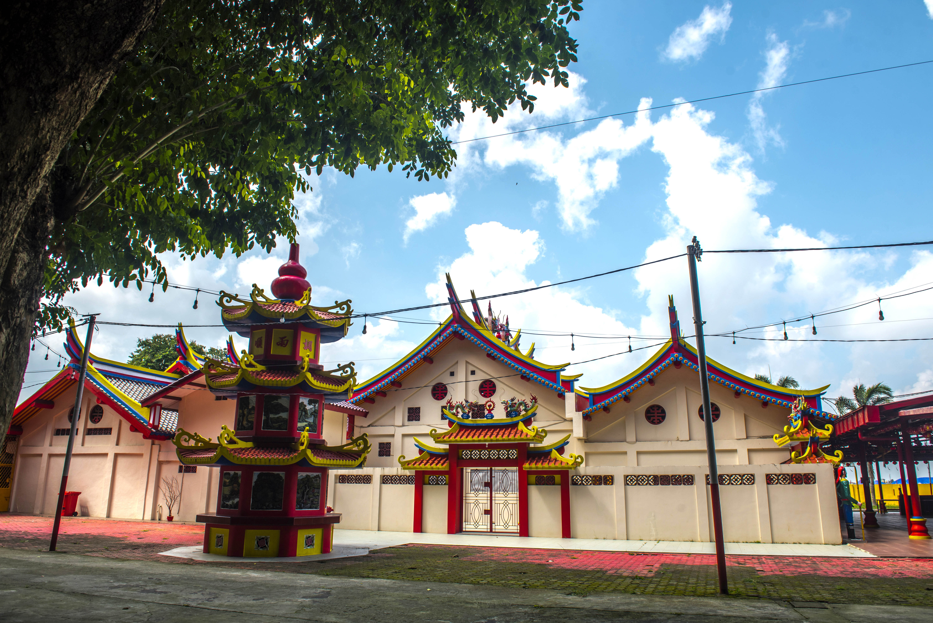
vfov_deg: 53.2
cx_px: 466
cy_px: 312
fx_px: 622
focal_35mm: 24
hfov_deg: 73.7
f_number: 8
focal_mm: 24
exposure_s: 1/250
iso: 100
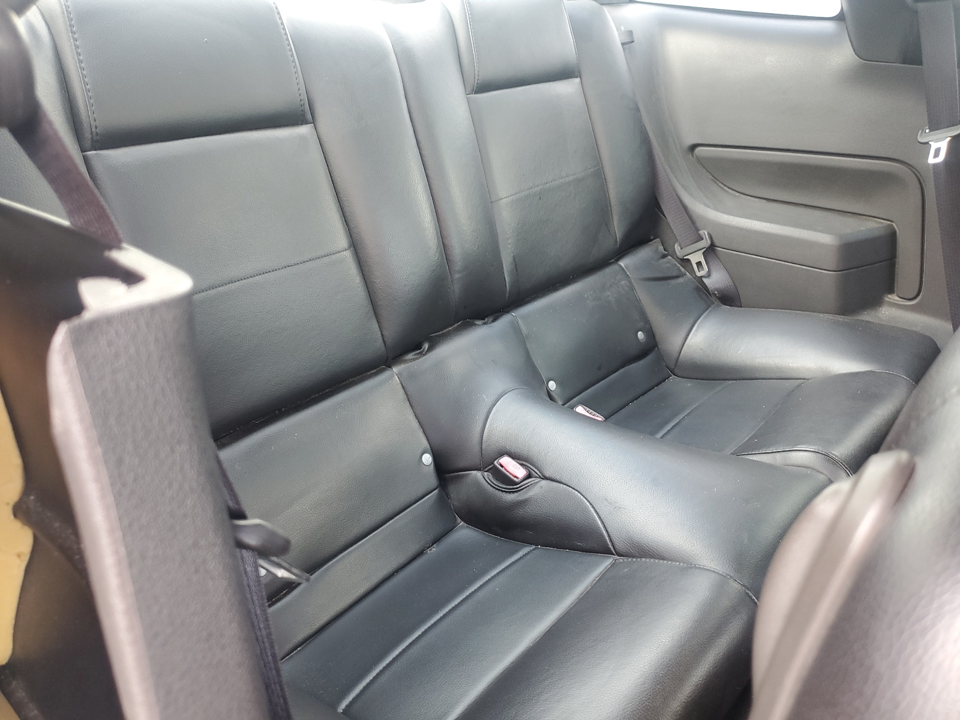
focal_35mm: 26
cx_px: 480
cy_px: 360
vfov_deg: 53.1
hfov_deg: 67.3
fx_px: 721
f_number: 1.5
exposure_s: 1/60.2
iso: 68
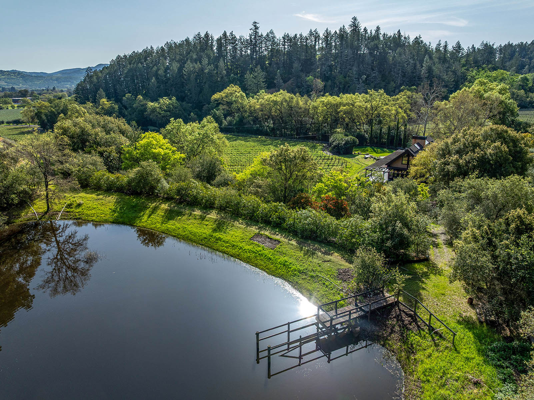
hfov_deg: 71.6
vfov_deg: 56.8
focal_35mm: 24
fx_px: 370
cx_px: 267
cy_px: 200
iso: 100
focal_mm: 12.29
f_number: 5.6
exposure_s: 1/500
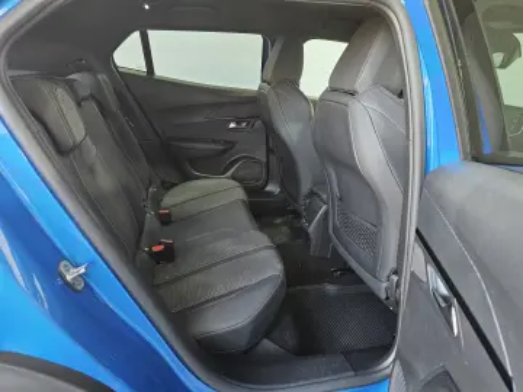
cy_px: 196
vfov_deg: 58.9
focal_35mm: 23
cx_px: 262
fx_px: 347
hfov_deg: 73.9
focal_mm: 6.3
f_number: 1.7
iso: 400
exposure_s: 1/100
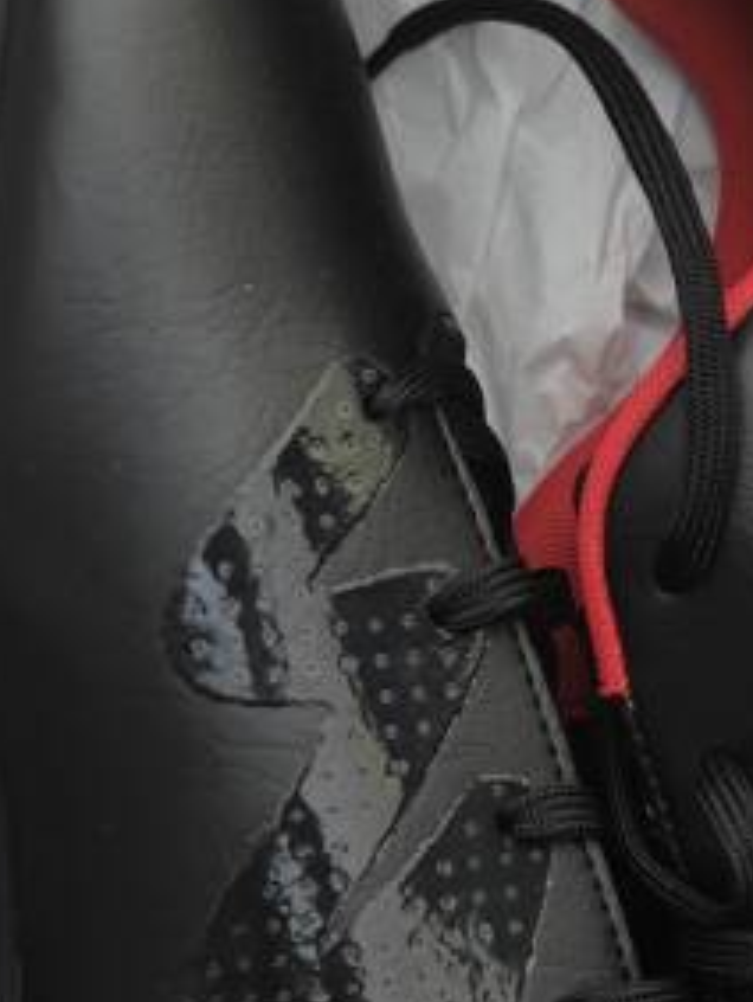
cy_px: 981
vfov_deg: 22.2
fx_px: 2462
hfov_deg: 17.0
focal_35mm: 85
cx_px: 771
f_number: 1.8
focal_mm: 5.59
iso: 640
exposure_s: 1/25
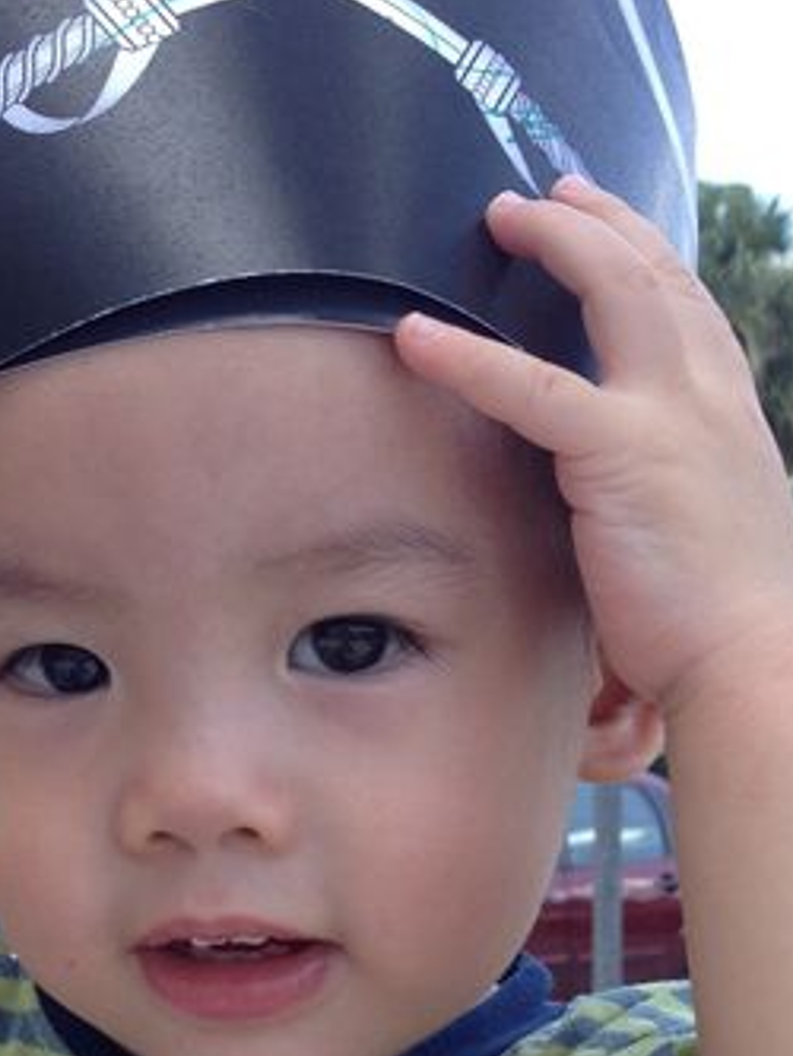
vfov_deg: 23.1
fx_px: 2564
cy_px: 752
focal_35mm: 84
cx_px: 6
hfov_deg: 17.2
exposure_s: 1/303
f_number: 2.4
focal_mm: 4.28
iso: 50
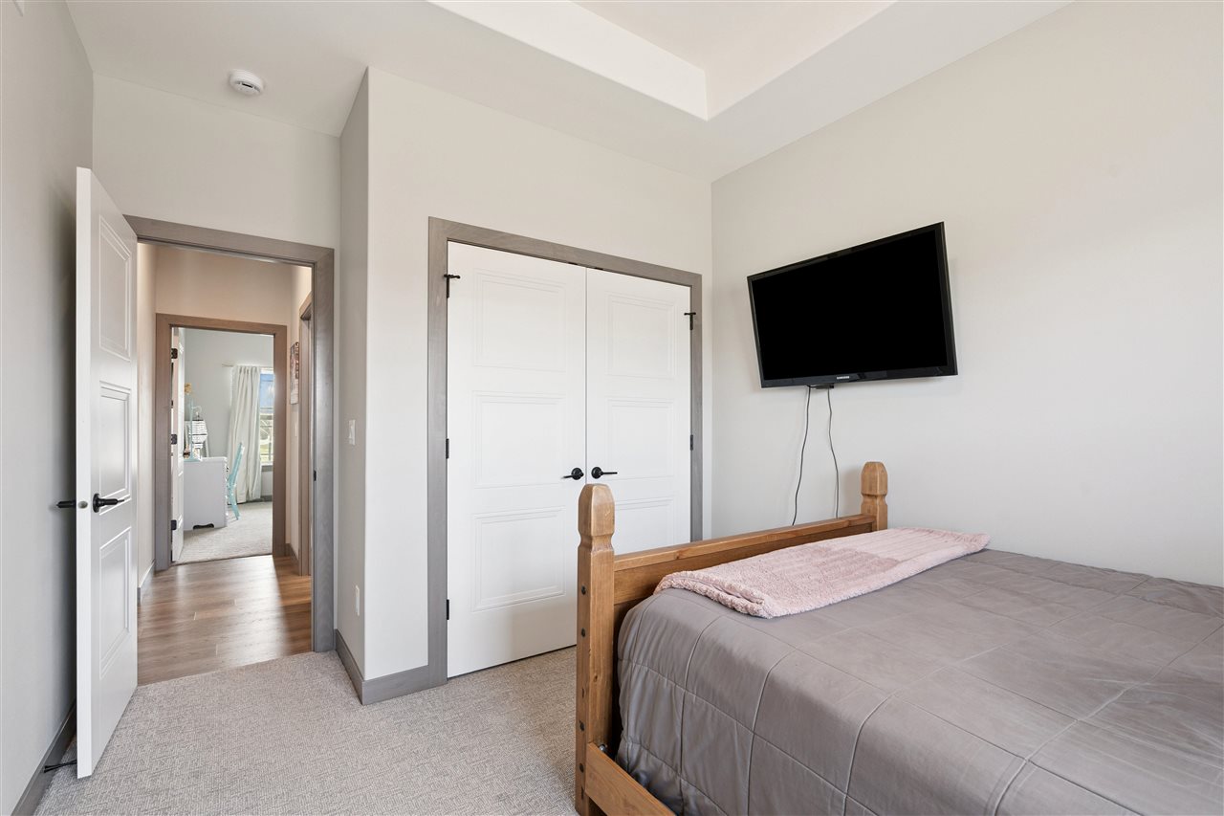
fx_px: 544
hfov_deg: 96.7
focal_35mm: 16
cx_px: 612
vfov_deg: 73.7
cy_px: 408
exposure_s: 1/20
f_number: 8
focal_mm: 16
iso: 400
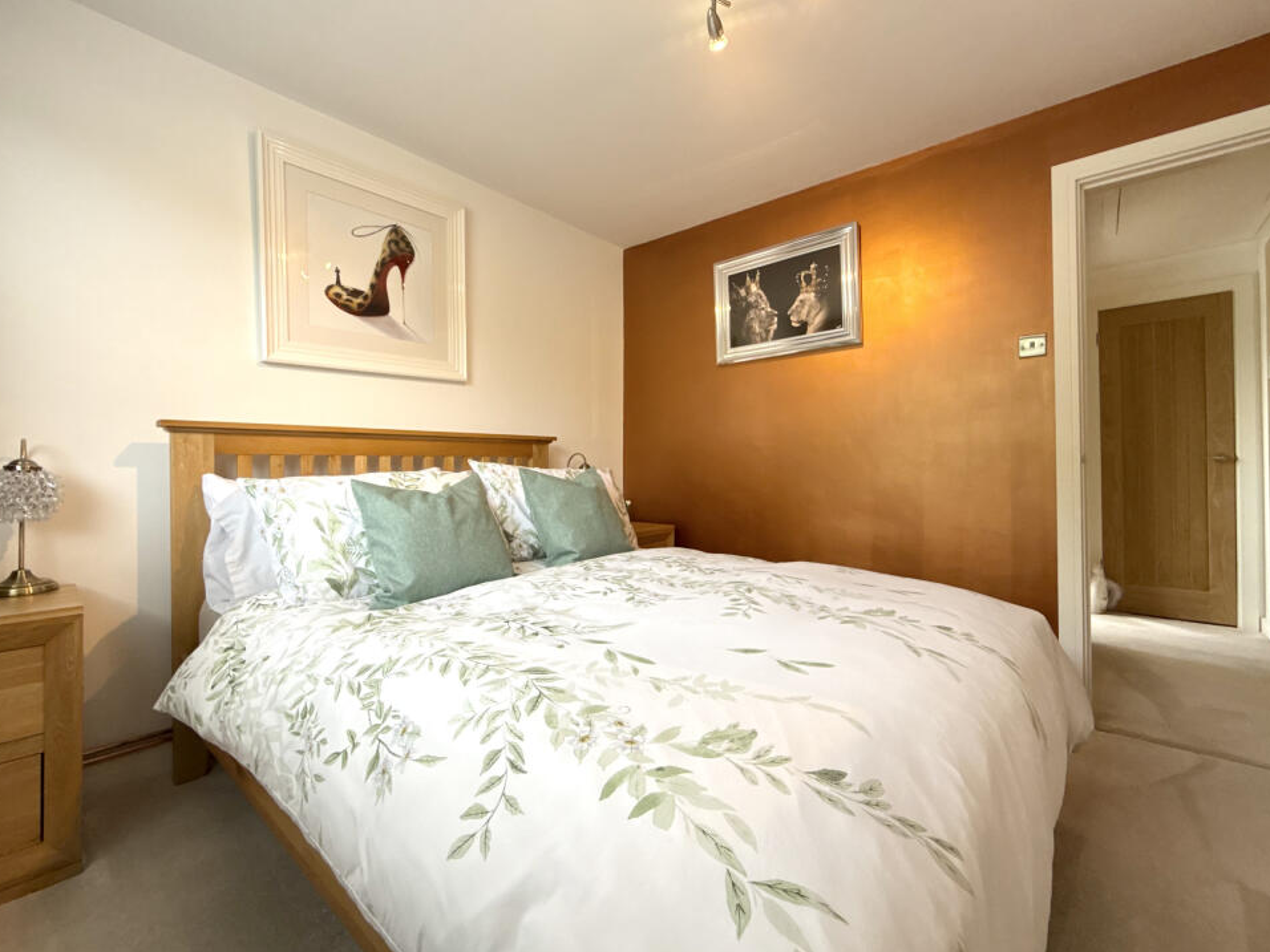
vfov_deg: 81.7
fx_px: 550
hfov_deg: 98.2
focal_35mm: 15
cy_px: 466
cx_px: 650
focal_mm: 2.22
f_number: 2.2
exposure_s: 1/99
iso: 125
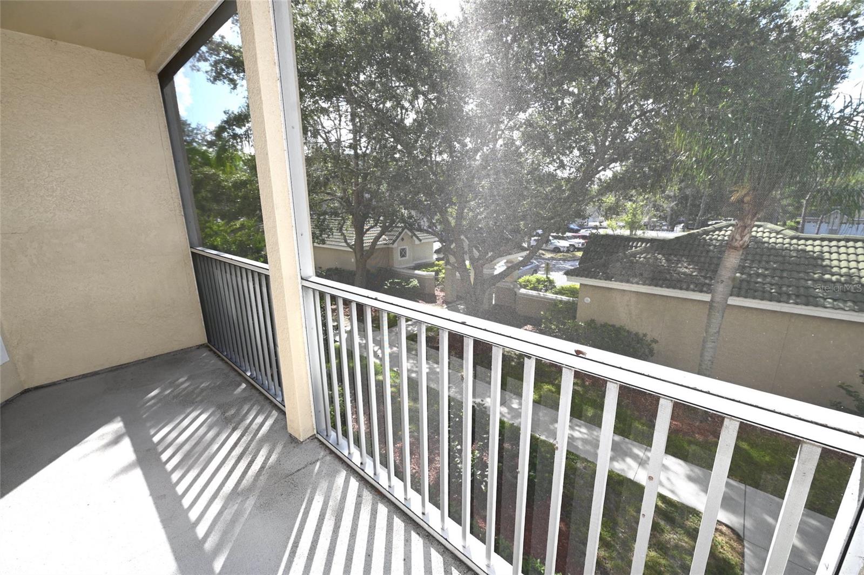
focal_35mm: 14
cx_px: 432
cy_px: 288
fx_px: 336
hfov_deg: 104.3
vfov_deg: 81.2
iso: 100
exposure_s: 1/160
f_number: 6.3
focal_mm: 14
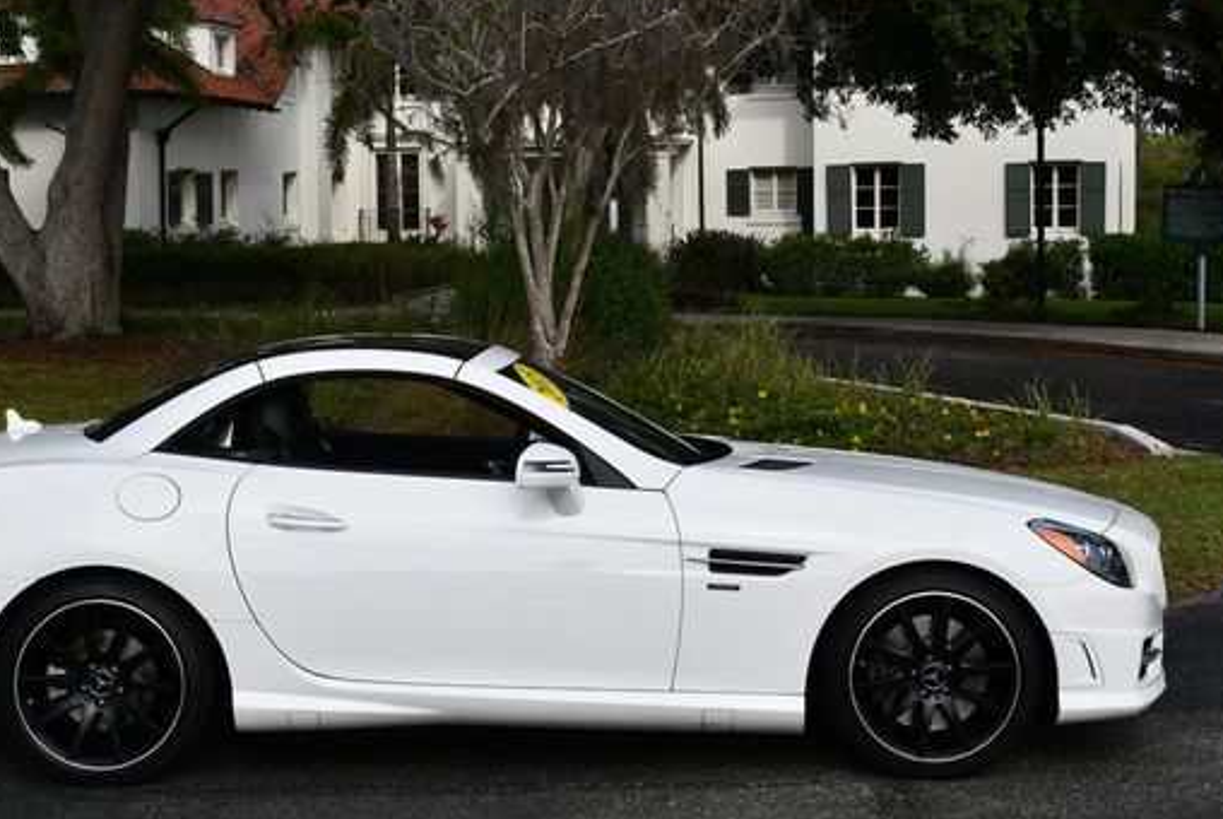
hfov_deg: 27.6
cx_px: 527
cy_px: 373
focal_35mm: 73
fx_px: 2483
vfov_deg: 18.7
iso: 100
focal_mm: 29
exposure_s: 1/320
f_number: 9
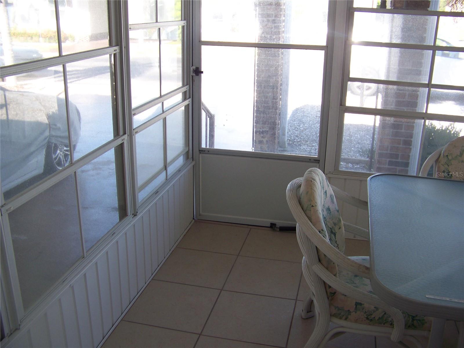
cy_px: 174
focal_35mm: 36
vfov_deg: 39.7
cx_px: 232
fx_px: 483
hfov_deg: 51.4
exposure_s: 1/50
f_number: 2.8
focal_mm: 5.85
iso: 64
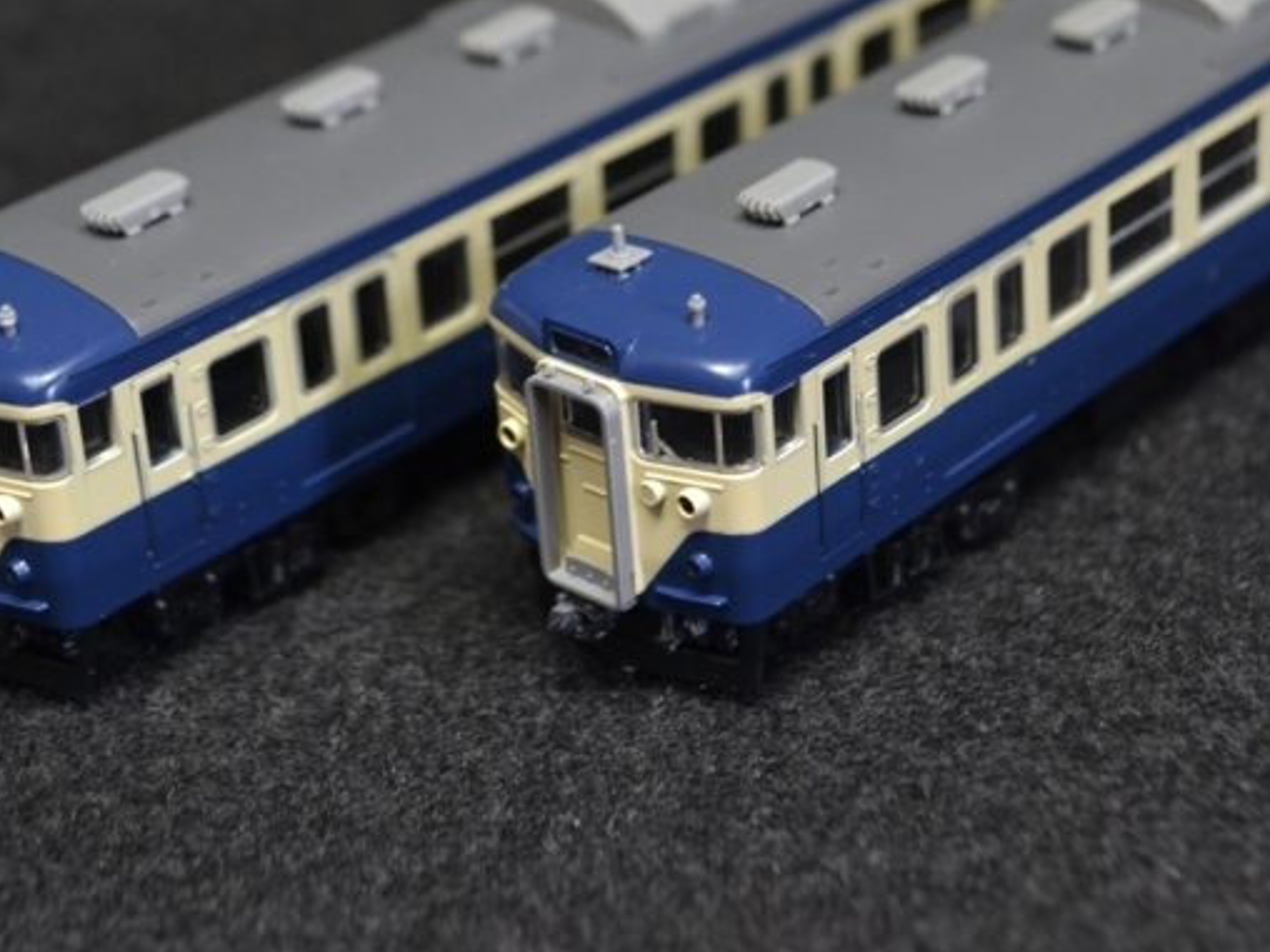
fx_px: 3412
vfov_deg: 15.8
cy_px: 169
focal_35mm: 93
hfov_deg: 21.0
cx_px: 780
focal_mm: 32
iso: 800
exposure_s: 1/20
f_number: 4.8
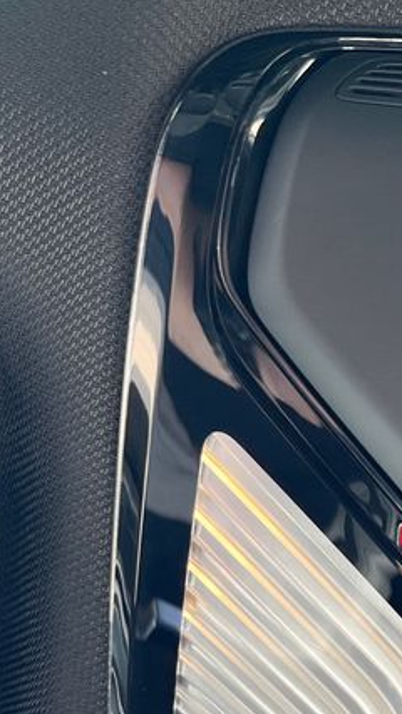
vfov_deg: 29.8
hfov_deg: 17.0
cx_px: 471
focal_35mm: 68
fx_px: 1289
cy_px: 637
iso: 40
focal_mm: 5.1
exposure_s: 1/122
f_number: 1.6
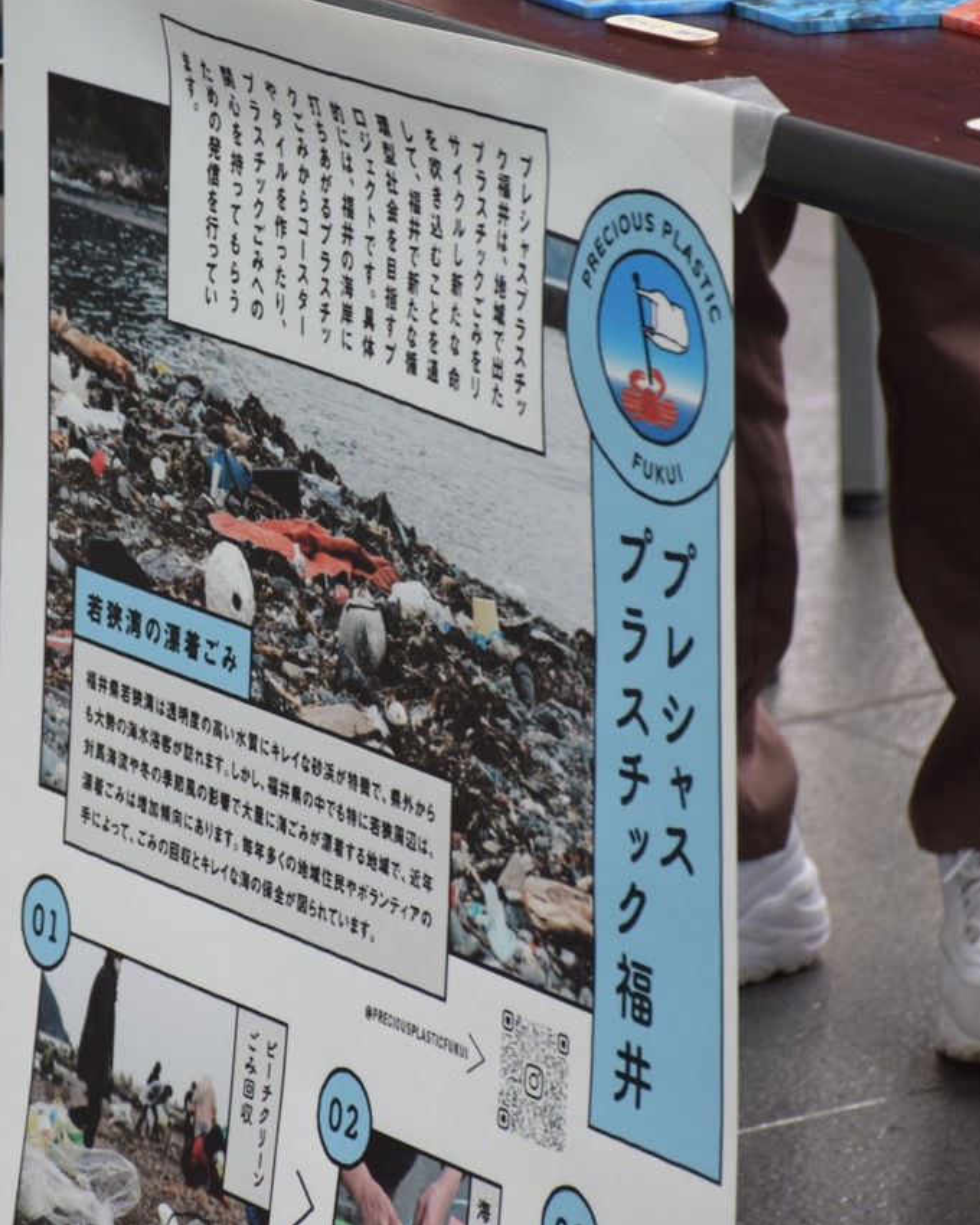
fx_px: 10768
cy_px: 612
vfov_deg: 6.5
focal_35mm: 297
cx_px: 252
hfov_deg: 5.2
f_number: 5.6
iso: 1000
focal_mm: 140
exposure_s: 1/100
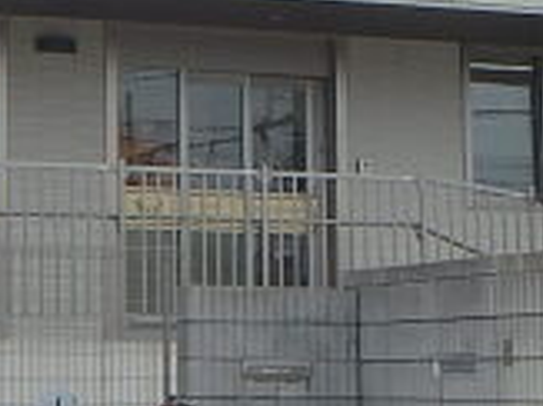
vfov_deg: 12.0
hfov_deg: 15.5
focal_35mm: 123
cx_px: -103
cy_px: 170
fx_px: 1928
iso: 125
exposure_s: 1/400
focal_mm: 3.7
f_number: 6
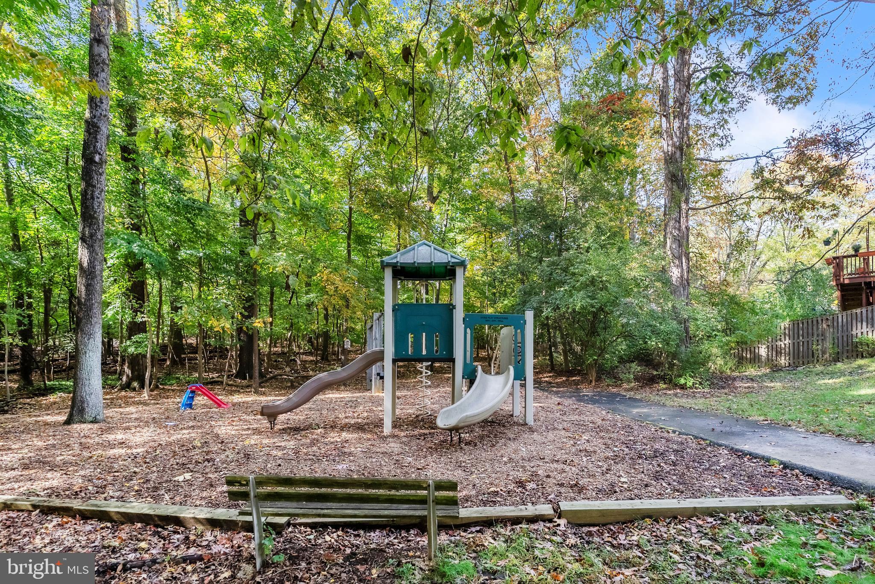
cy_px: 292
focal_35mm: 19
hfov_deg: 86.9
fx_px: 462
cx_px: 438
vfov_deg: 64.6
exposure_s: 1/320
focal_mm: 19
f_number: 6.3
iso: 400
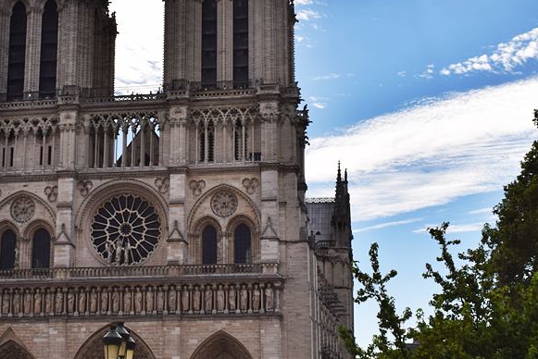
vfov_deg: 18.4
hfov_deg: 27.1
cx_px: 169
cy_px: 150
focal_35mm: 74
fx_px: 1106
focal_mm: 28
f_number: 18
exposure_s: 1/200
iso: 100
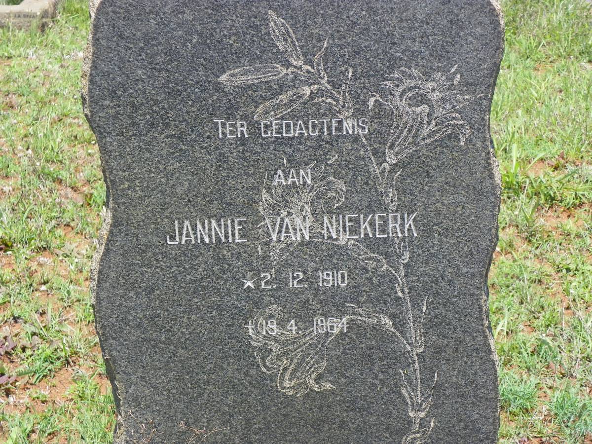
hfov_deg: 19.1
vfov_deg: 14.4
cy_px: 222
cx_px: 296
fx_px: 1761
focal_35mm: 103
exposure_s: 1/160
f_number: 4
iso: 64
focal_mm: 18.3
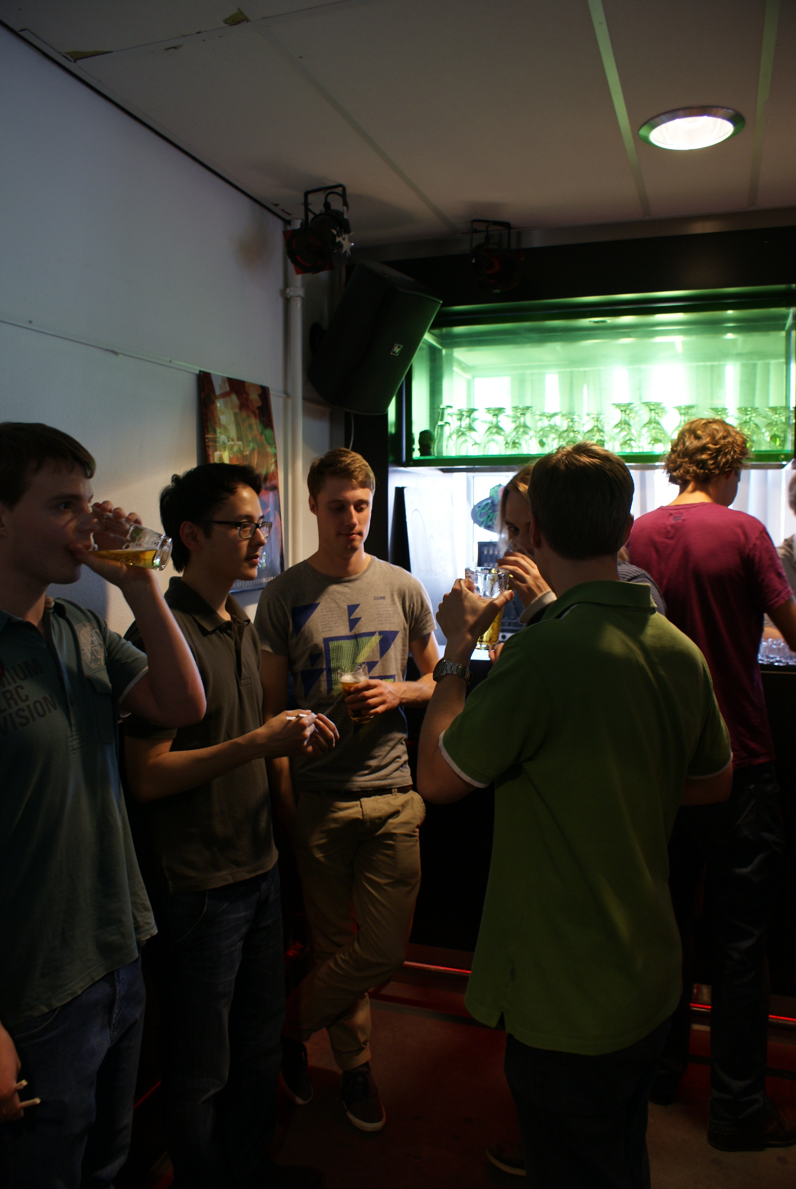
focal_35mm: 27
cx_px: 398
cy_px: 594
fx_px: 893
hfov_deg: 48.0
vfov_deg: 67.3
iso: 200
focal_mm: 18
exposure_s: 1/15
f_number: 3.5
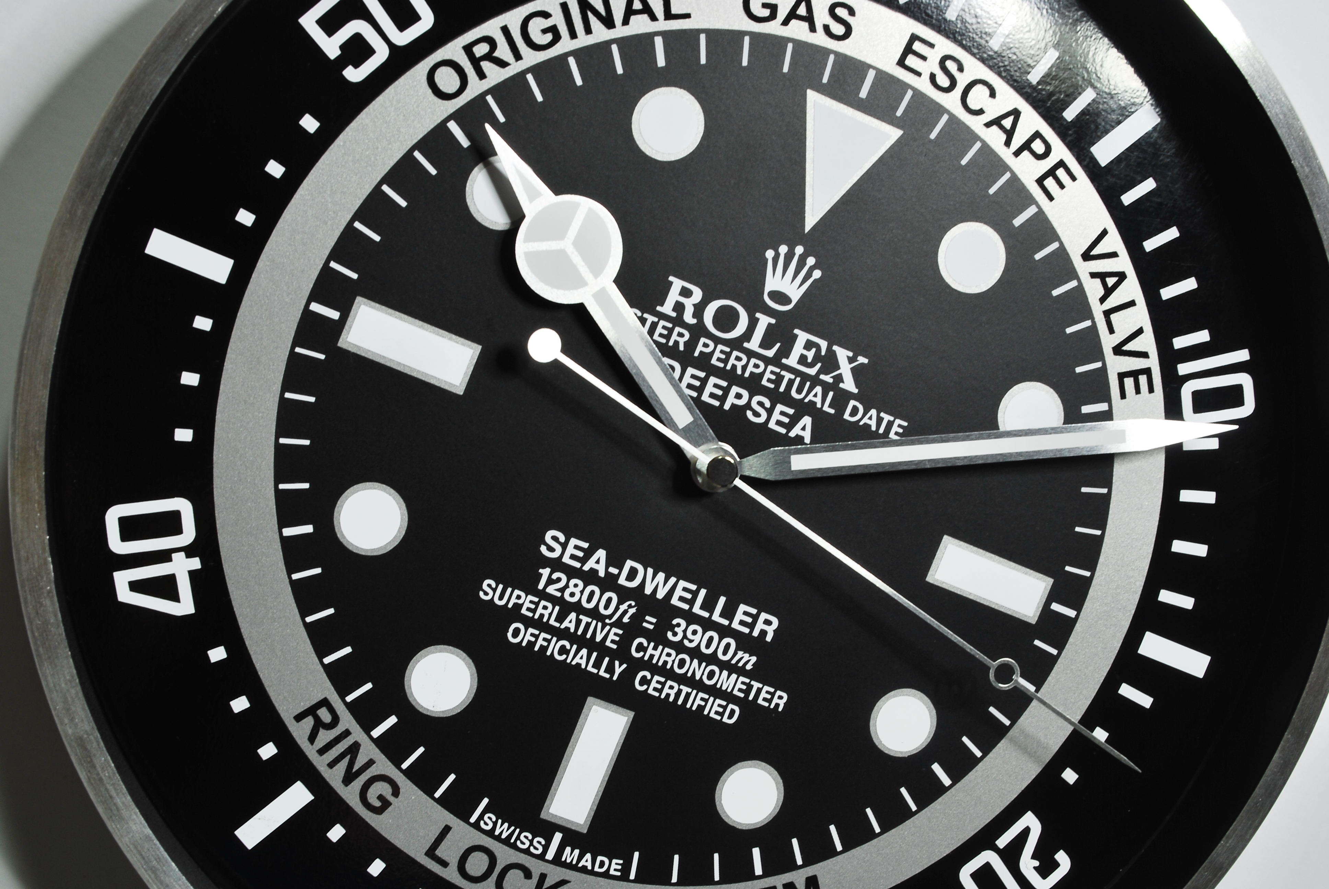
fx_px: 1996
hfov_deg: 36.8
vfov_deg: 25.1
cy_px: 444
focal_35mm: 54
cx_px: 664
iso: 100
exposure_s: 4
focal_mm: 36
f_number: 16
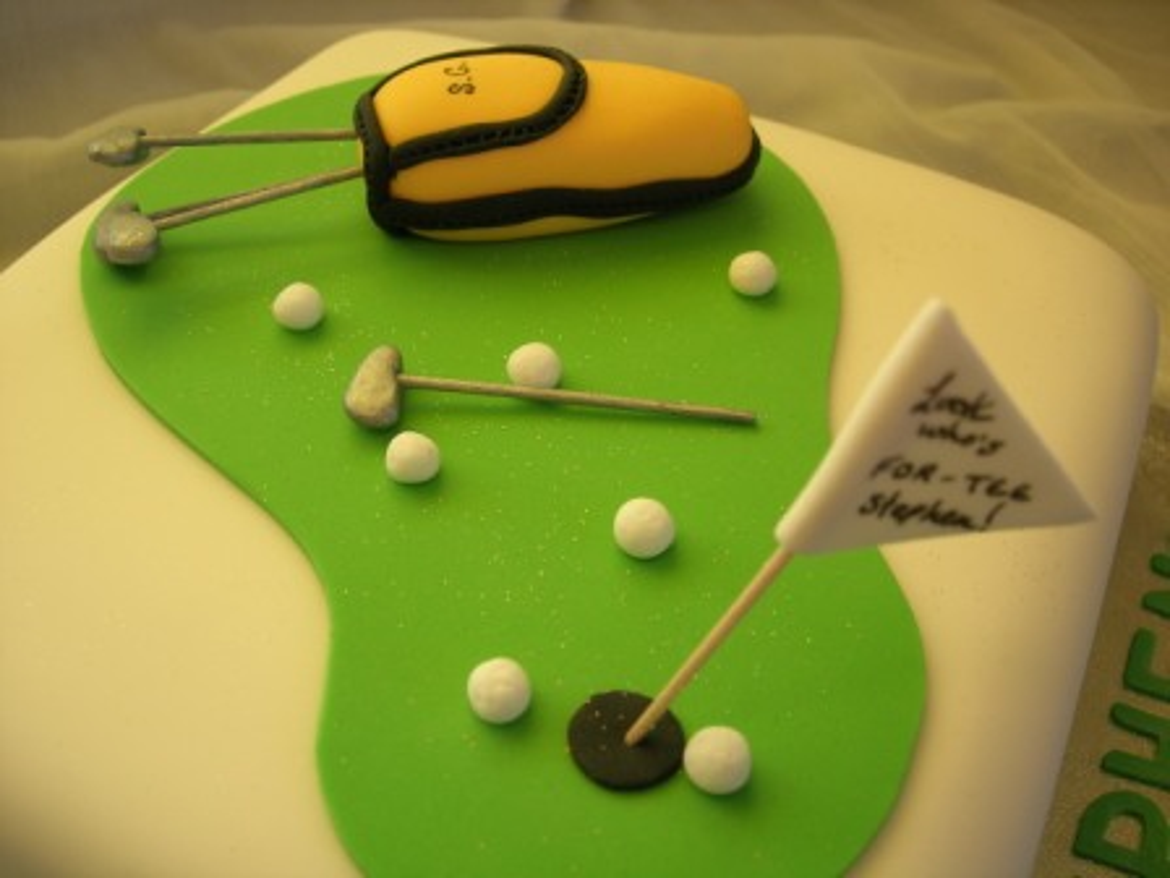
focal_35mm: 38
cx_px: 585
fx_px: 1284
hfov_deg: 49.0
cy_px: 439
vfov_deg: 37.7
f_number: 2.8
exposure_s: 1/142
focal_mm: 7.8
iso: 64
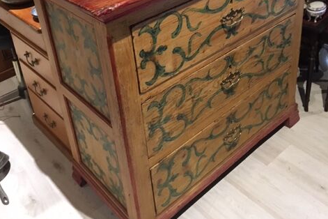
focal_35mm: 41
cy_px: 28
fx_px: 374
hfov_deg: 47.4
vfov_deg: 31.3
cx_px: 163
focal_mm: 4.15
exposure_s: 1/17
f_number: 2.2
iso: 200
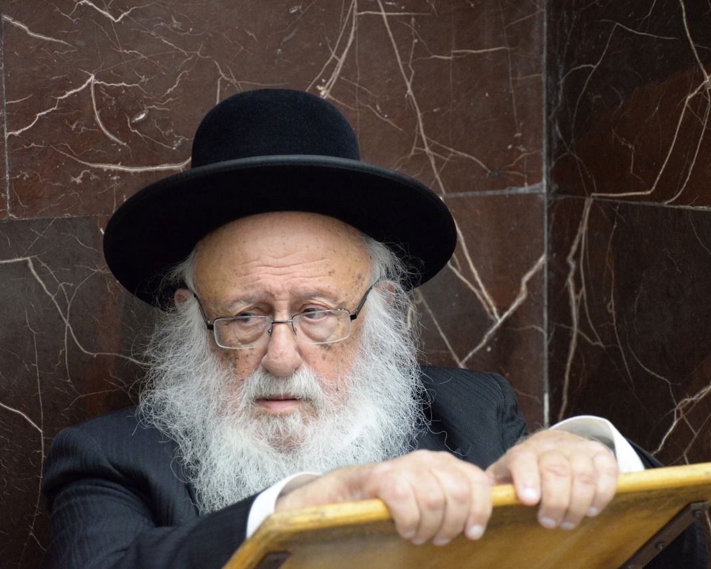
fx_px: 3220
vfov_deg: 10.1
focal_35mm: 153
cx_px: 362
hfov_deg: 12.6
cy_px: 283
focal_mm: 135
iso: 6400
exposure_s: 1/400
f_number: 5.6
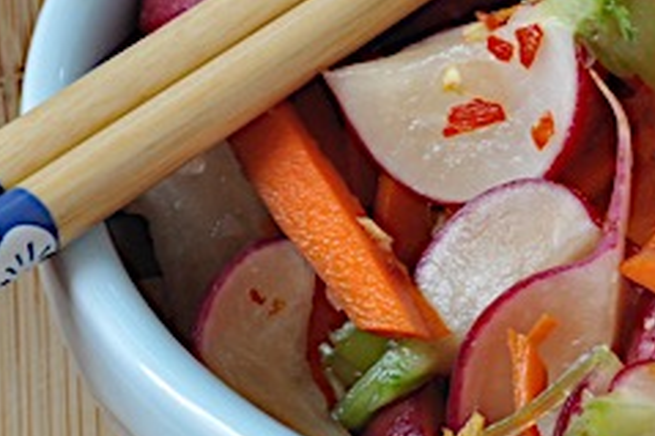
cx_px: 810
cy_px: 103
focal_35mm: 381
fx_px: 6936
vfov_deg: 3.6
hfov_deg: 5.4
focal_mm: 85
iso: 400
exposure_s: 2
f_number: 36
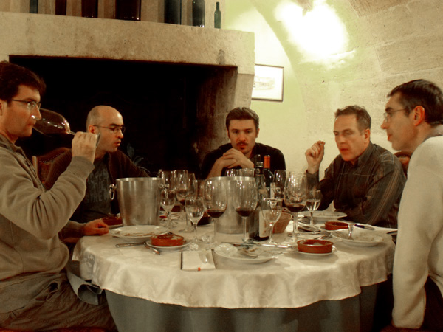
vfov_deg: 39.7
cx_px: 222
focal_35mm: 36
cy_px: 166
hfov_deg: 51.4
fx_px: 461
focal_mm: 6.4
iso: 640
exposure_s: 1/8
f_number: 3.6
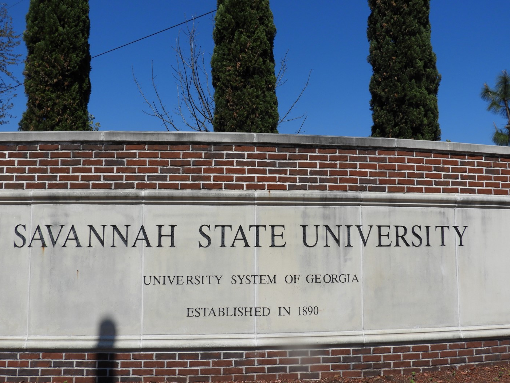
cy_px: 190
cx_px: 253
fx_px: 530
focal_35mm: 36
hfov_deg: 51.4
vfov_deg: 39.7
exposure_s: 1/2000
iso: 100
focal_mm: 6.3
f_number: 4.2
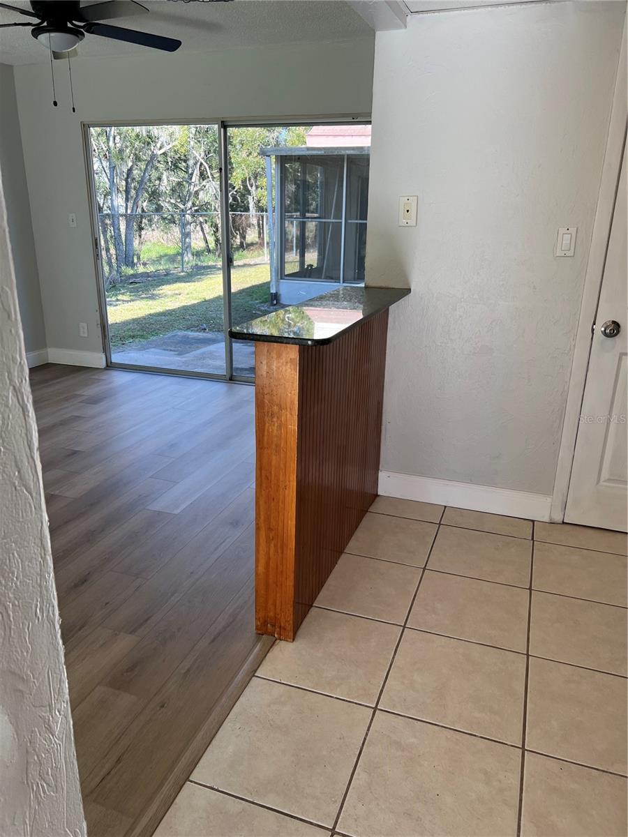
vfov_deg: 67.3
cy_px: 418
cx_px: 314
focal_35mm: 26
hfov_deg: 53.1
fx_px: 629
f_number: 1.5
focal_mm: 5.7
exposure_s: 1/230
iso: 40
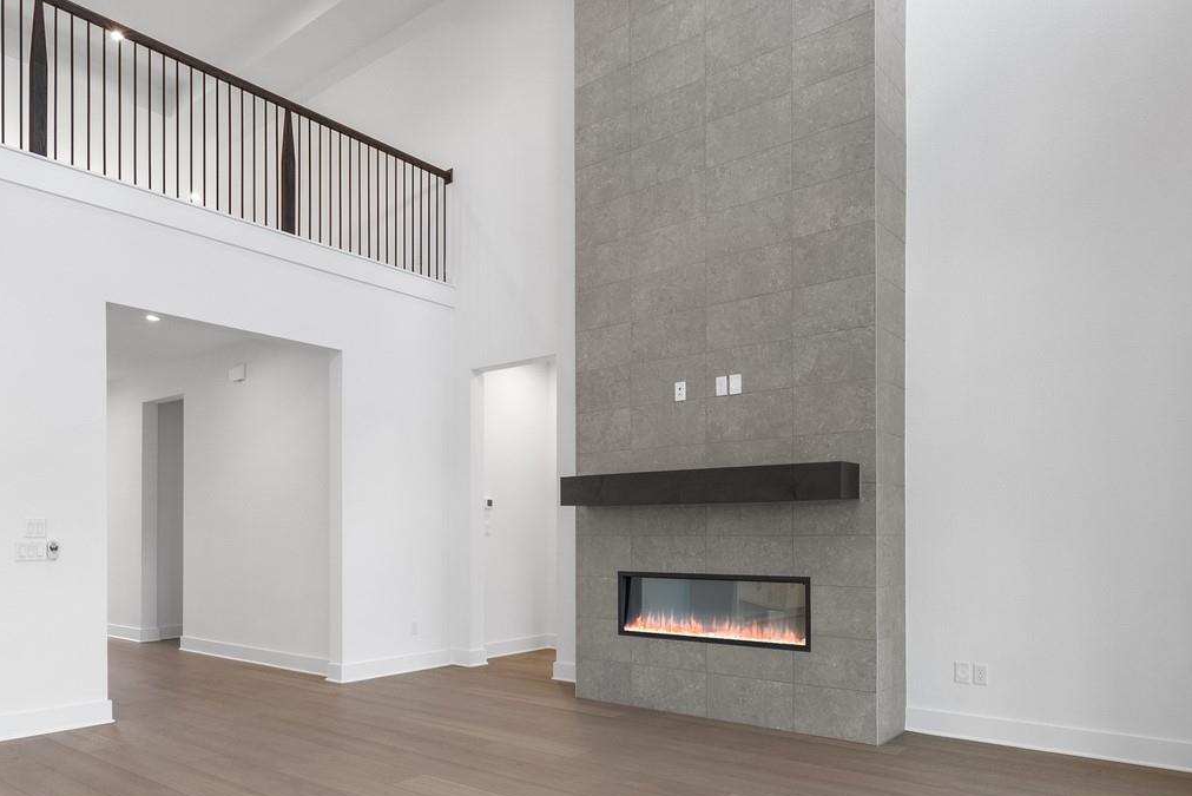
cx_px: 574
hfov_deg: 73.7
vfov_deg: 52.0
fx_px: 795
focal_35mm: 24
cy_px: 542
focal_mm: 15
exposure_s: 1/5
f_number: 9
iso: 800
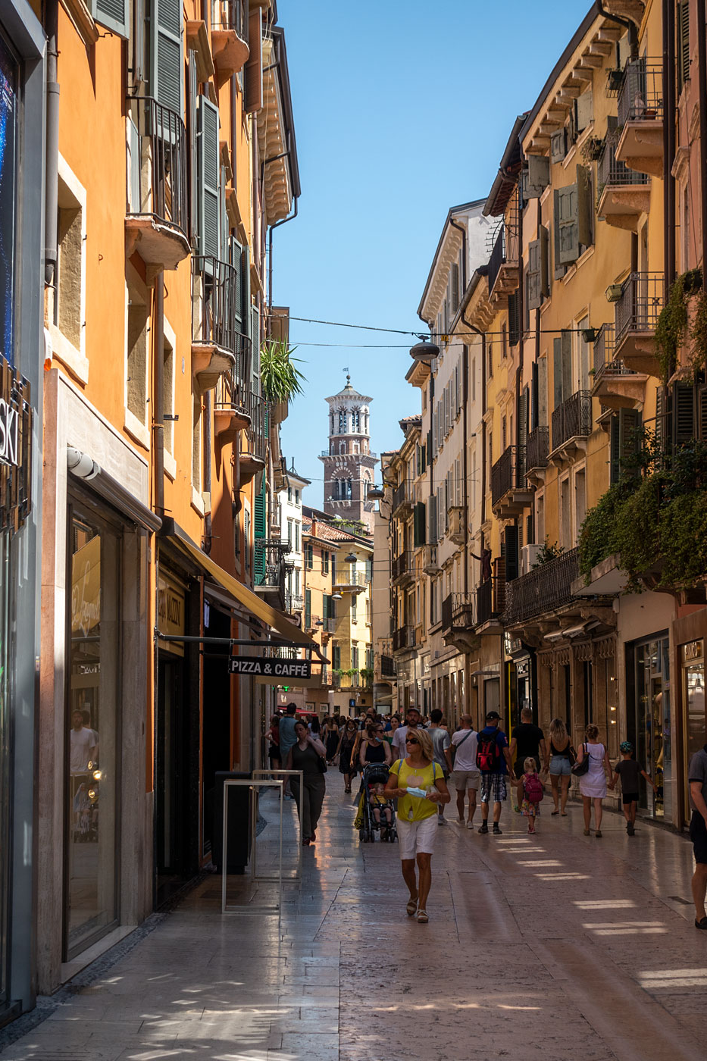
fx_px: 2121
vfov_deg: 28.1
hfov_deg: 18.9
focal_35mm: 72
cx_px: 344
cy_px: 527
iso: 125
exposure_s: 1/640
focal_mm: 25.7
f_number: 4
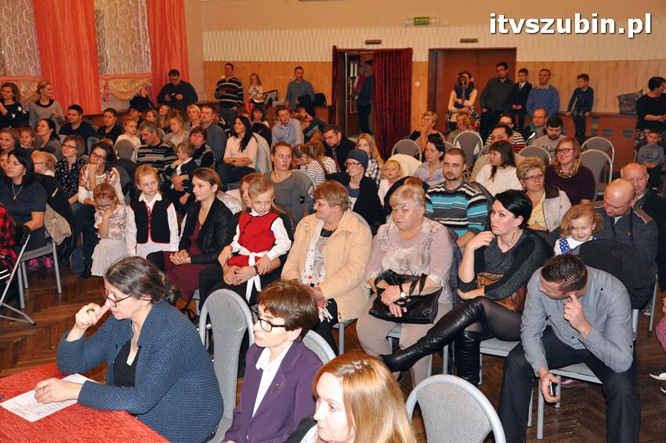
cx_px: 333
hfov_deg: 49.6
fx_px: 721
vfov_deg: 34.1
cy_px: 222
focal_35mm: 39
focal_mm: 26
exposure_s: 1/60
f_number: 5
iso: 2000
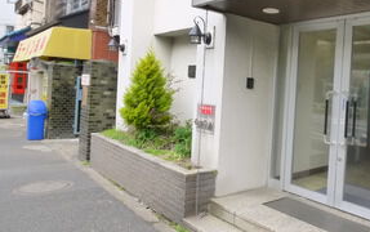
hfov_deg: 55.2
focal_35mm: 31
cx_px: 315
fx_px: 313
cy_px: 99
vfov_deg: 40.6
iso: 640
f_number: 6.3
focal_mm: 7
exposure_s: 1/200
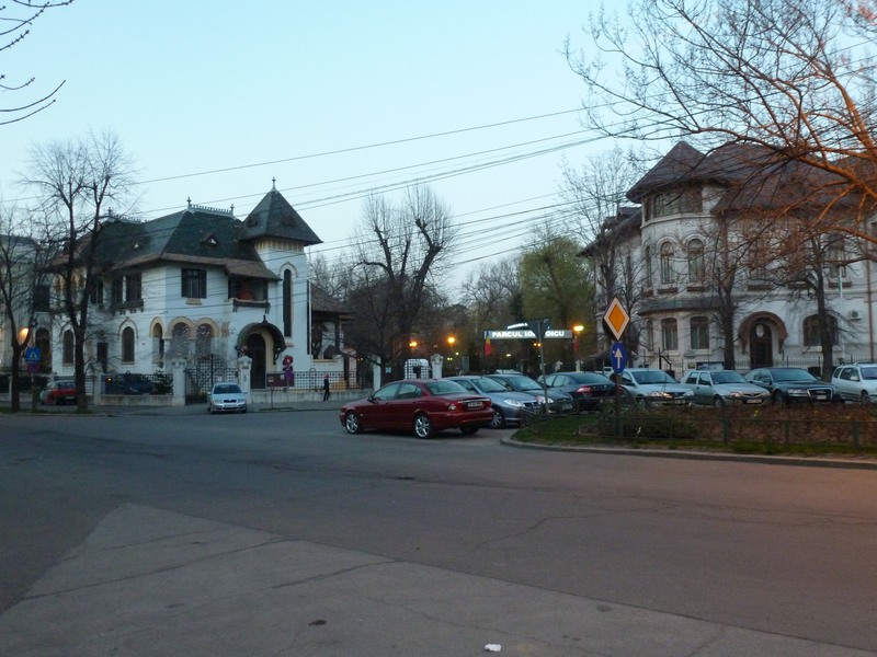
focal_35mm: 28
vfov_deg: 49.7
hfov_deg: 63.4
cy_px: 328
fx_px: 709
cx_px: 438
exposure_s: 1/25
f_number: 3.5
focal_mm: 5
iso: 400
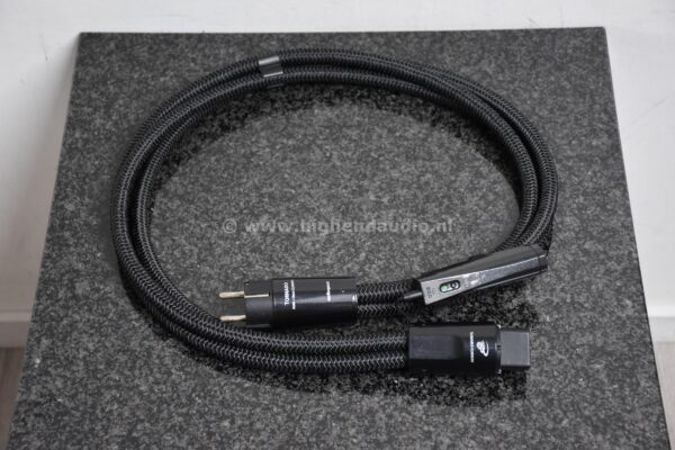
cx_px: 338
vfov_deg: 16.3
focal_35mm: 84
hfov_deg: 24.2
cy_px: 225
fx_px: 1575
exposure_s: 1/60
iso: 1100
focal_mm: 56
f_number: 4.8
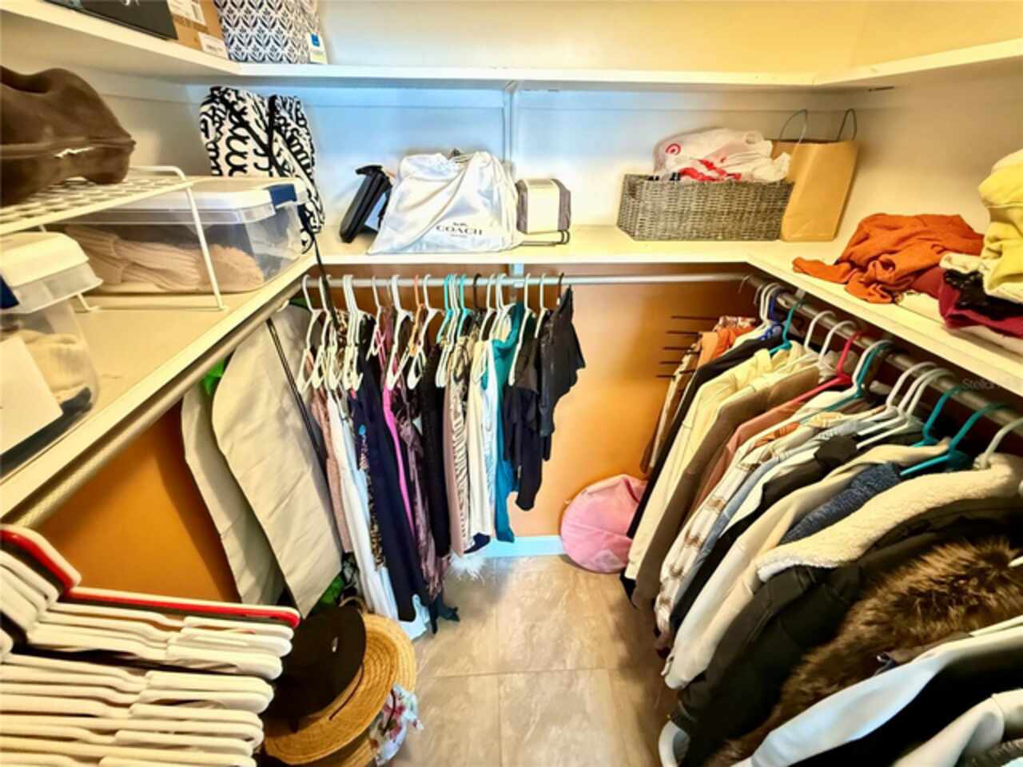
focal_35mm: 14
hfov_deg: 102.1
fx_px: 414
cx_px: 512
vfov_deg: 85.7
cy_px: 384
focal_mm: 2.22
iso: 2000
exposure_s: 1/30
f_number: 2.2
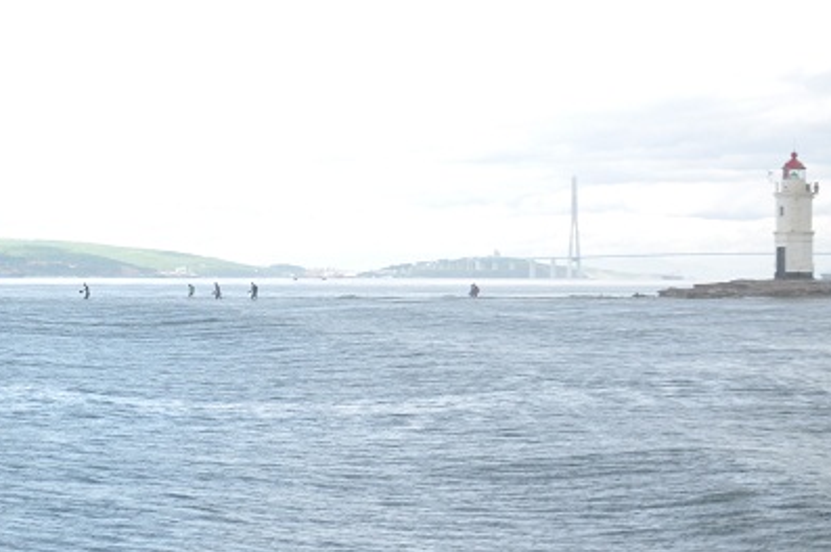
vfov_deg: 16.8
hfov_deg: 23.9
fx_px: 1870
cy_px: 247
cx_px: -2
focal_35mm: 81
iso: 400
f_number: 11
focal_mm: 25
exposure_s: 1/125
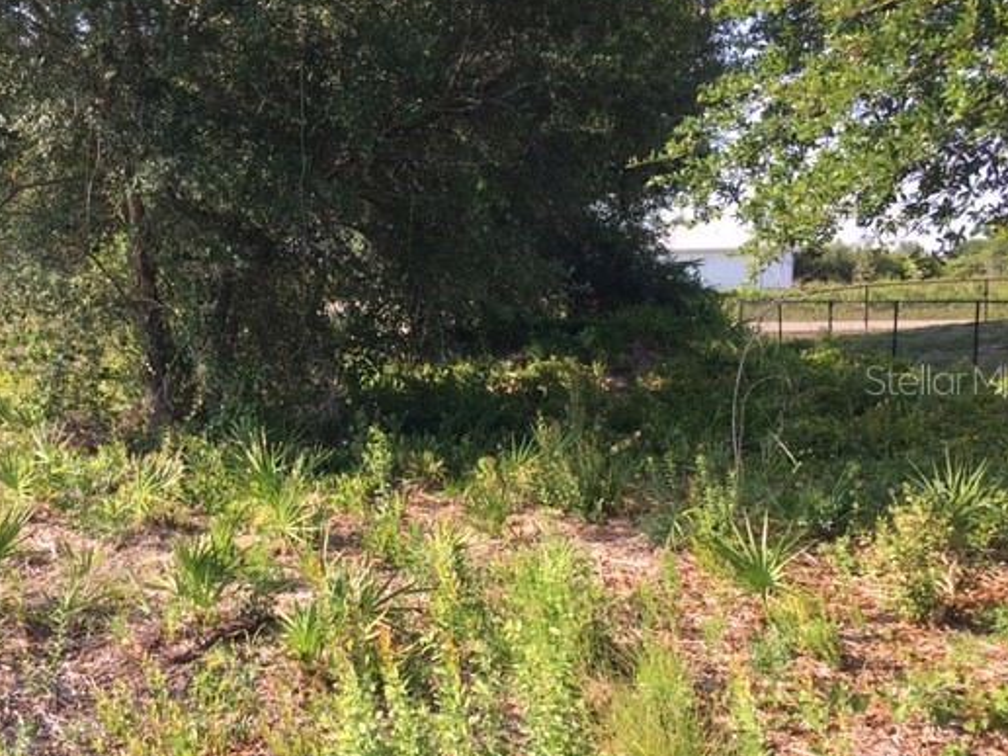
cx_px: 424
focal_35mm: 36
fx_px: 1048
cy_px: 379
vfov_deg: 39.7
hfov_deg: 51.1
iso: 25
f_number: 2.2
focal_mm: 4.15
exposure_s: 1/447
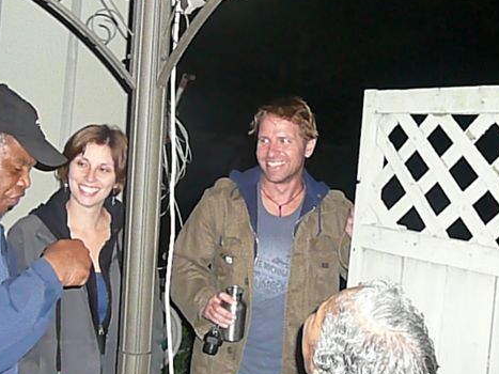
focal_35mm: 48
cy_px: 165
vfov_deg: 30.2
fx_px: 692
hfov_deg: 39.6
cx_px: 222
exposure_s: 1/30
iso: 800
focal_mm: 5.2
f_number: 2.8
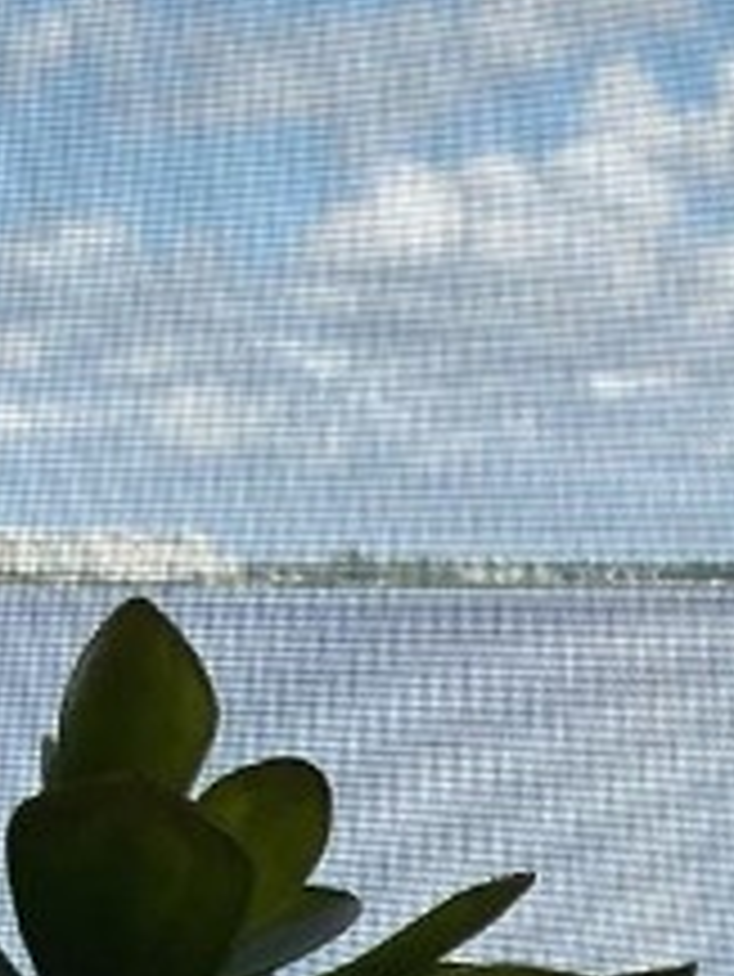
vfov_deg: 14.1
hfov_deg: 10.1
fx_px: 3869
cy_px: 1088
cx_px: 1418
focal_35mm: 137
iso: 16
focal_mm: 3
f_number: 1.8
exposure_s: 1/683
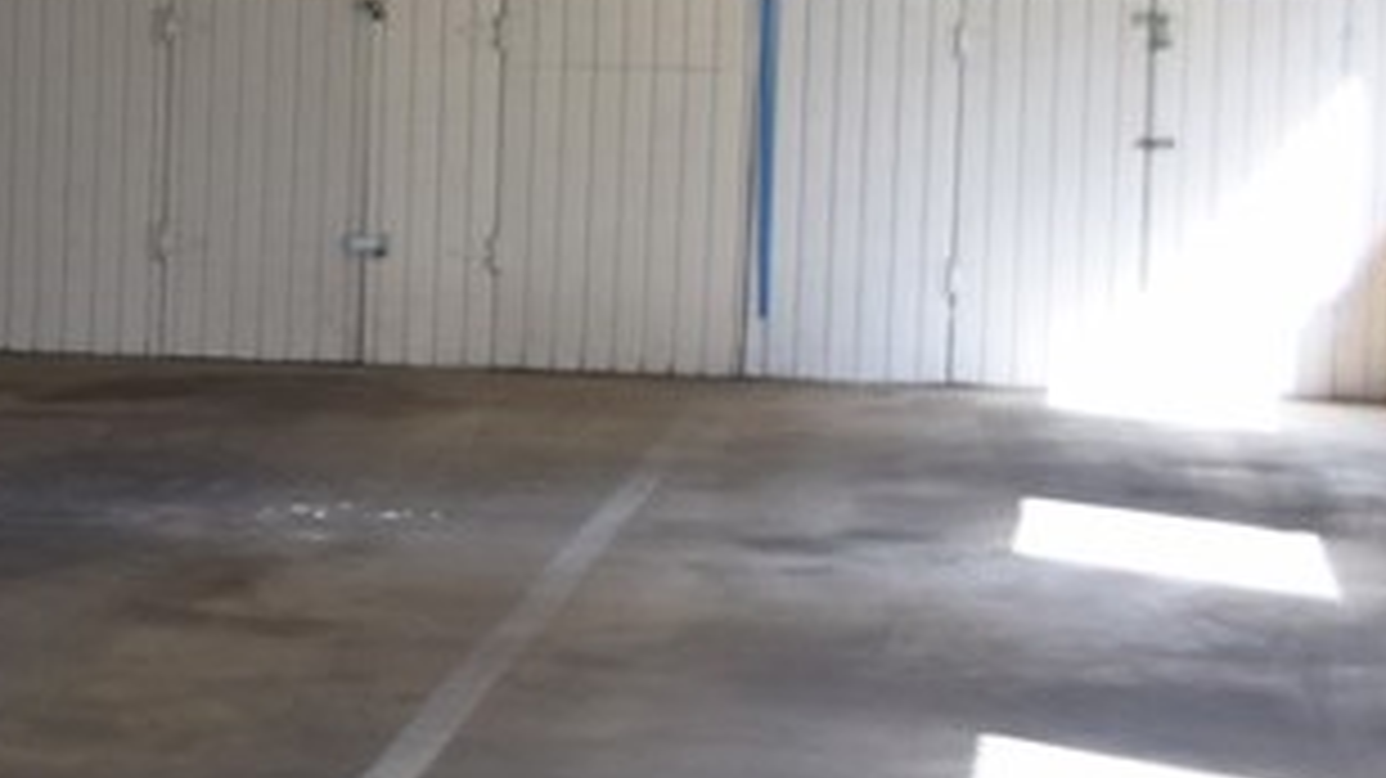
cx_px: -824
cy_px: 245
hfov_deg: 14.5
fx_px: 4996
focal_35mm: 136
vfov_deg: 8.9
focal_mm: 26
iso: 400
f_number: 5
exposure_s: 1/100
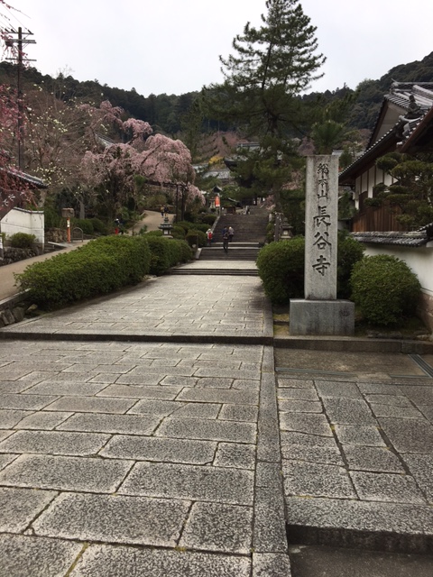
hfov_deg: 48.2
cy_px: 288
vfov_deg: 61.7
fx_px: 484
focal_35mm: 29
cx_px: 216
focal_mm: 4.15
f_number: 2.2
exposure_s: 1/519
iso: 25
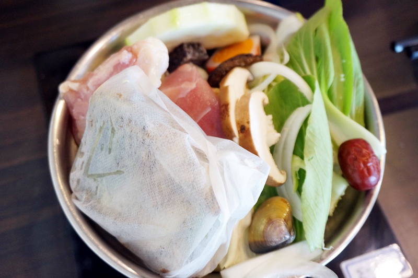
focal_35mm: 36
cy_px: 139
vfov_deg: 36.8
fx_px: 418
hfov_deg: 53.2
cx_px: 209
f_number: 4.5
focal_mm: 24
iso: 1250
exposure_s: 1/60
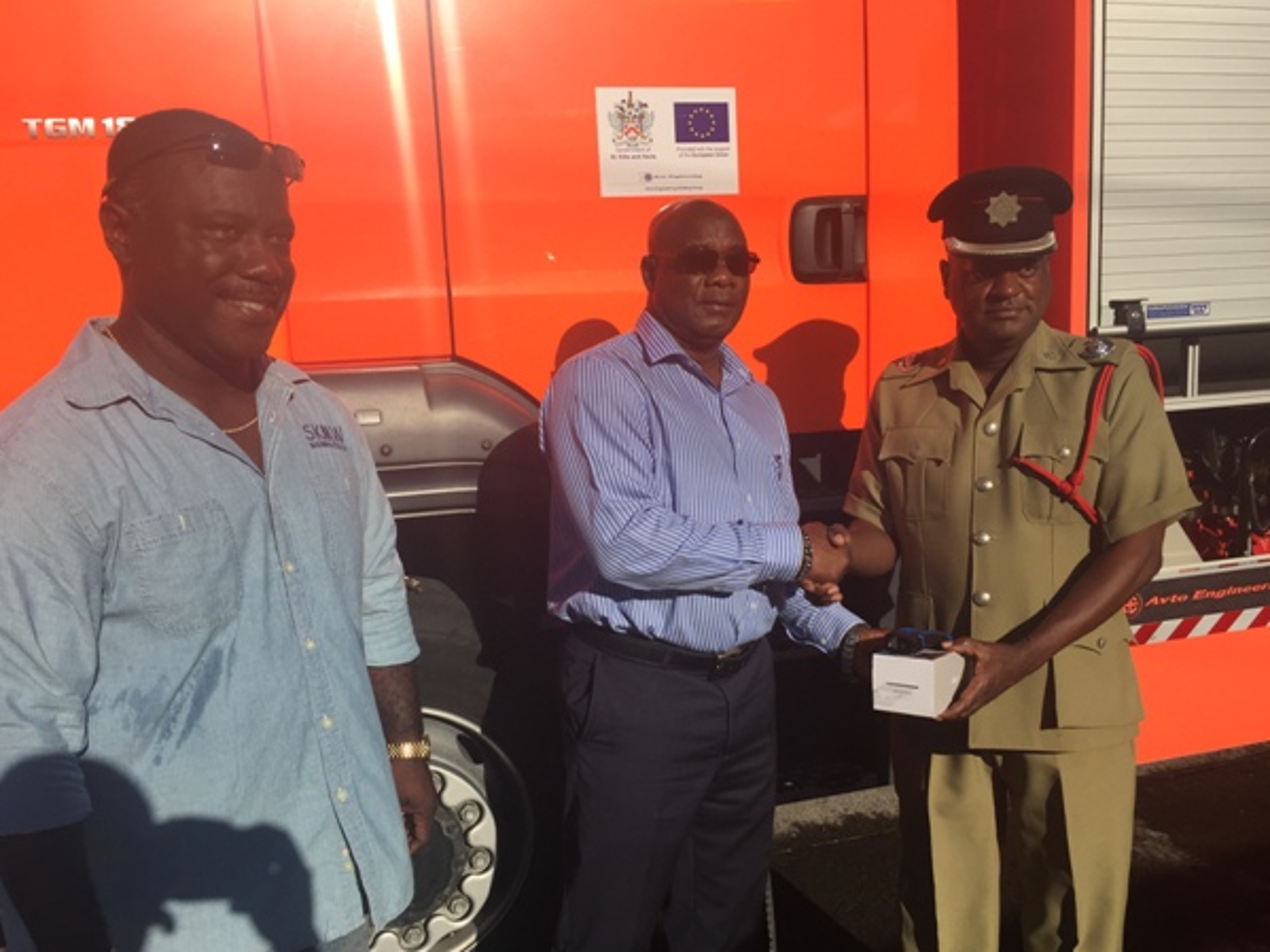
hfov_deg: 58.3
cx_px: 613
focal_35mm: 31
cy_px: 505
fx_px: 1137
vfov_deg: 45.4
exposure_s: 1/3300
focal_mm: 4.15
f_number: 2.2
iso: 32
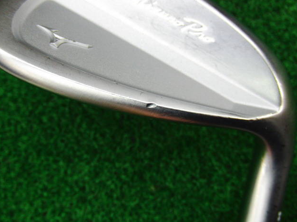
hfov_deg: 49.0
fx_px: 326
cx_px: 148
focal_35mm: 38
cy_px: 111
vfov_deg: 37.7
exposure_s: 1/60
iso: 400
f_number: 3.6
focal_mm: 6.42
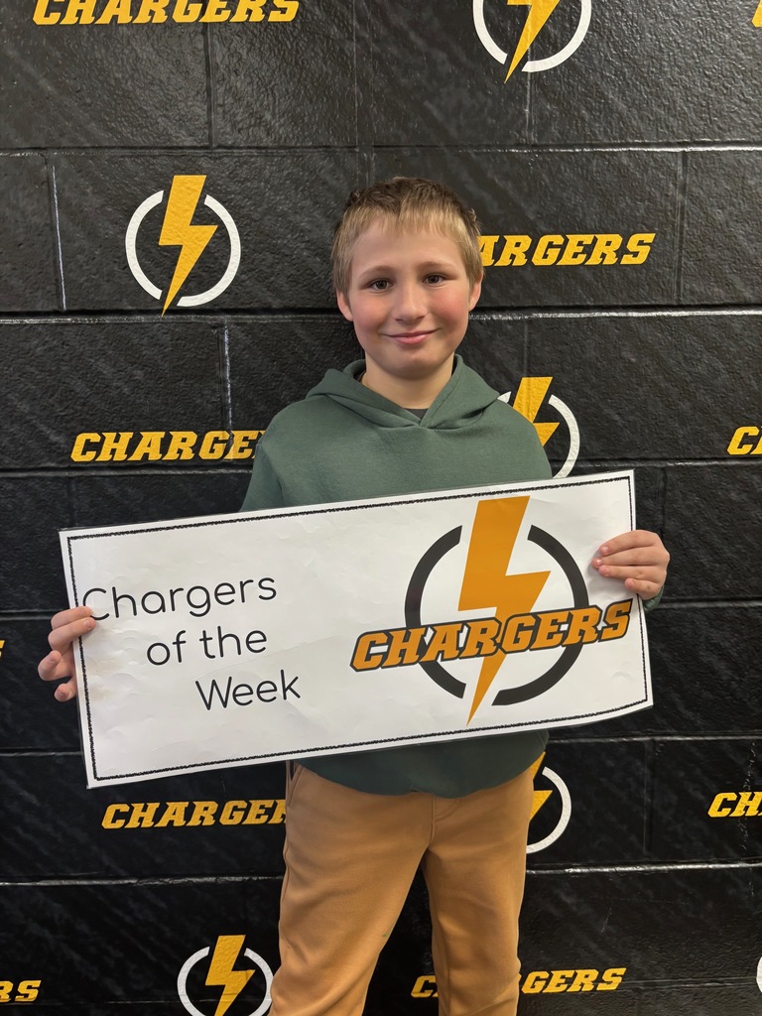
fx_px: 763
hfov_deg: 53.1
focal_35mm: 26
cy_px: 508
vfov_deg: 67.3
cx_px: 381
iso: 160
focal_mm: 5.96
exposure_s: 1/60
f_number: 1.6
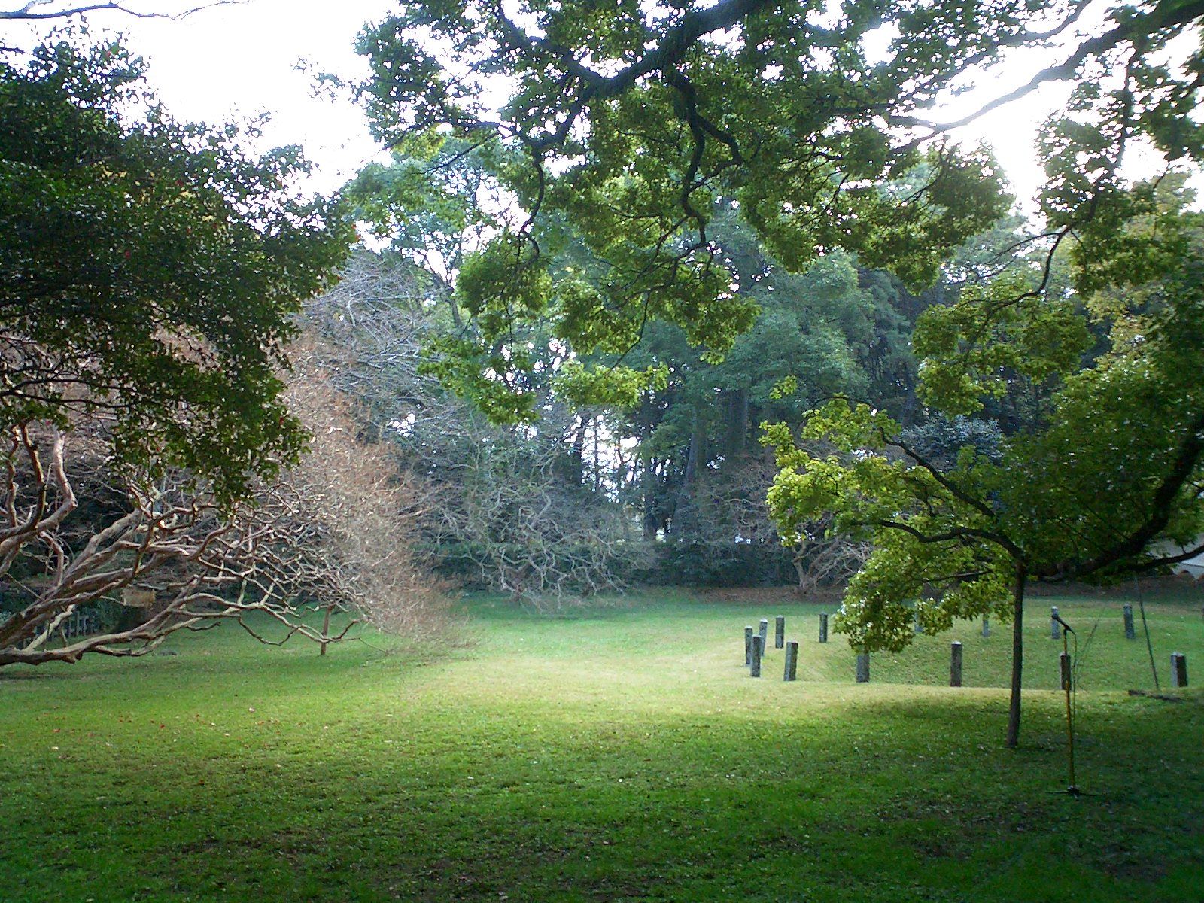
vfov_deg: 38.7
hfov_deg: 50.1
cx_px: 602
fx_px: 1287
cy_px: 452
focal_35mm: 37
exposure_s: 1/100
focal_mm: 5.6
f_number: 3.5
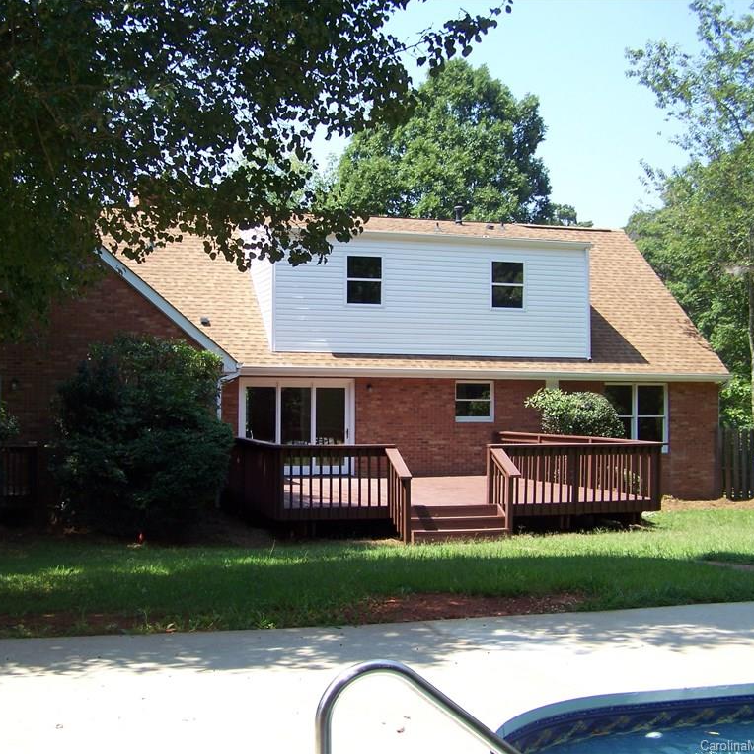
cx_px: 308
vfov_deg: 37.6
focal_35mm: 45
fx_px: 1109
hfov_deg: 37.4
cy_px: 376
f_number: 2.8
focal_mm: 6.3
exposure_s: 1/320
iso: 64
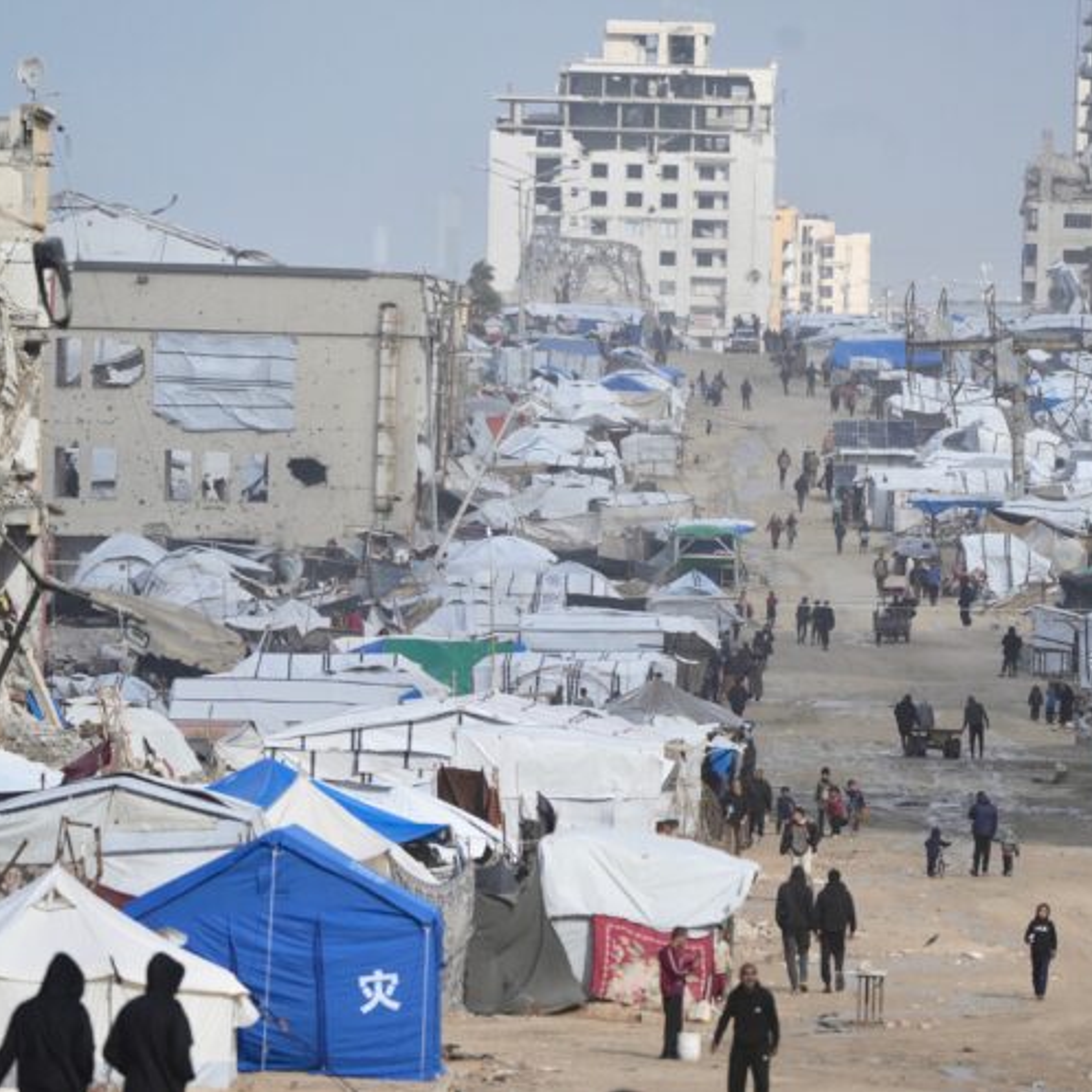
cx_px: 710
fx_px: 11706
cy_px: 547
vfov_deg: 5.3
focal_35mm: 328
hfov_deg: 5.3
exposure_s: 1/2500
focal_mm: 256
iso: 200
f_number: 5.6
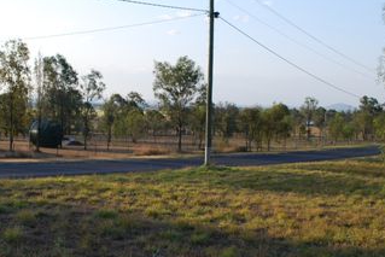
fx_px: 567
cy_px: 127
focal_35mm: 53
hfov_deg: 37.3
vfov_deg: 25.5
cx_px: 146
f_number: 5.6
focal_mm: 24
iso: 100
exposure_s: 1/125
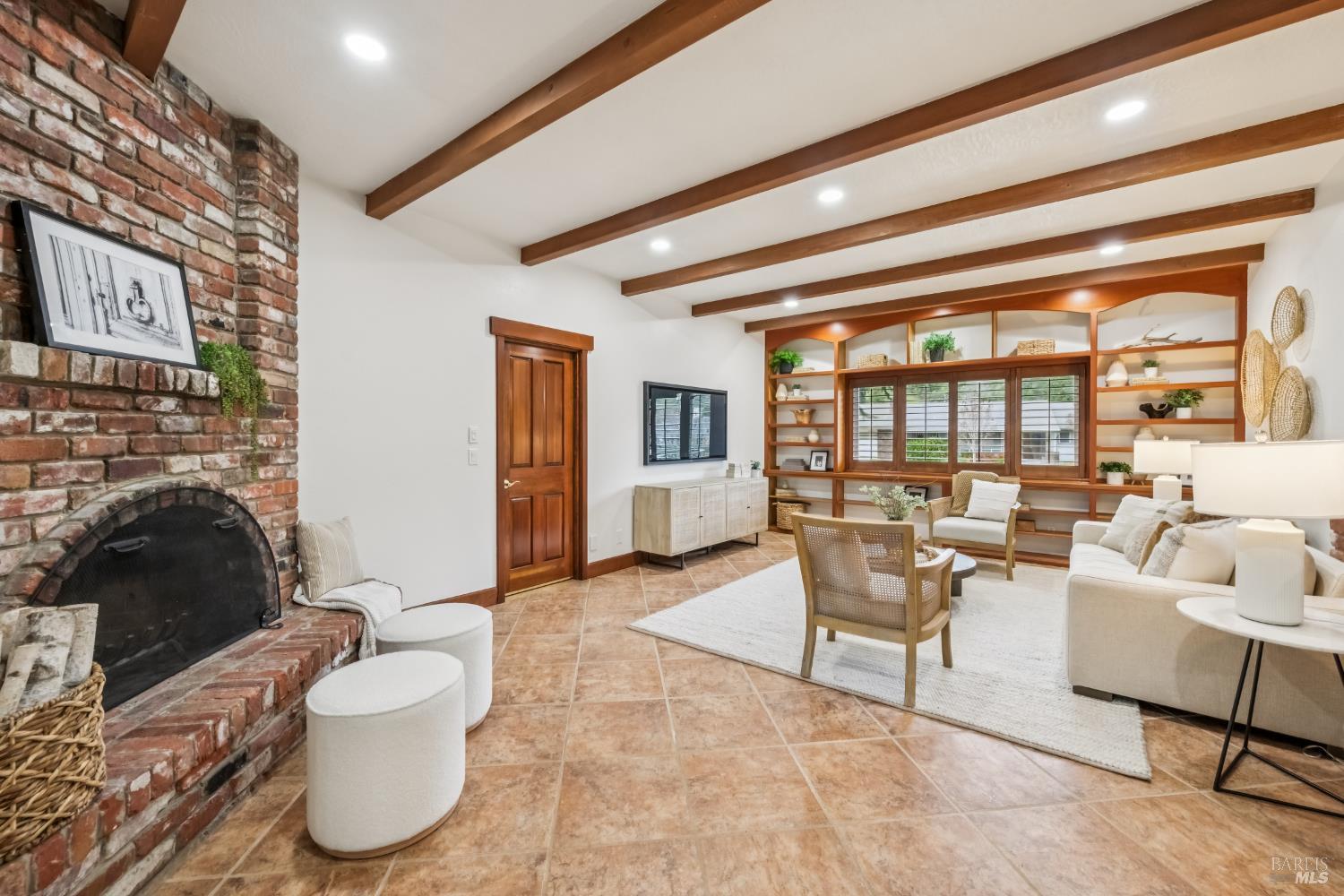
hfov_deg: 104.3
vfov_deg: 81.2
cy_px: 448
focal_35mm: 14
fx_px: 523
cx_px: 672
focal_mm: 14
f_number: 9
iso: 400
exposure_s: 1/13
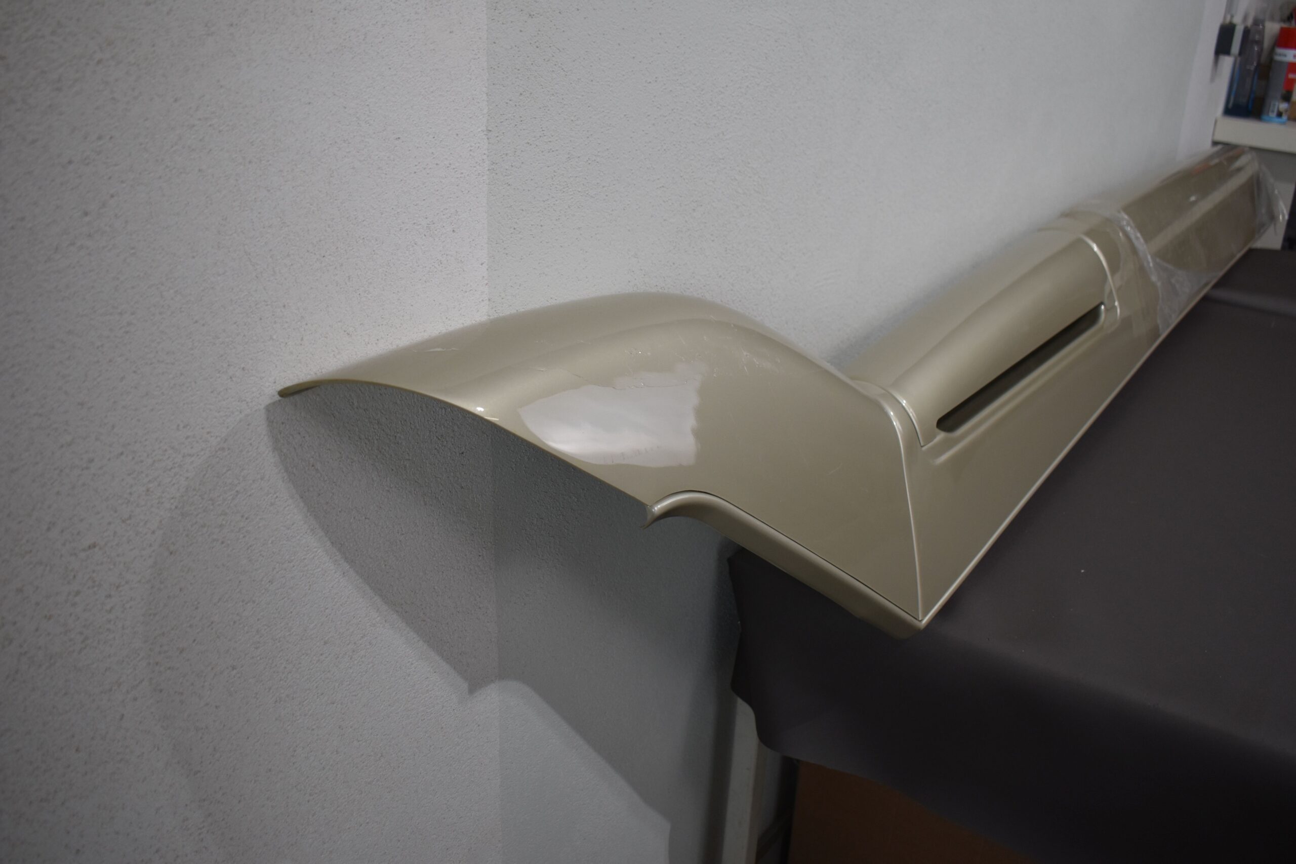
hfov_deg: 57.2
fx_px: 1188
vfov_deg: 40.0
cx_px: 648
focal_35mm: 33
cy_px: 432
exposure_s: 1/250
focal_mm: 22
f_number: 3.8
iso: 400
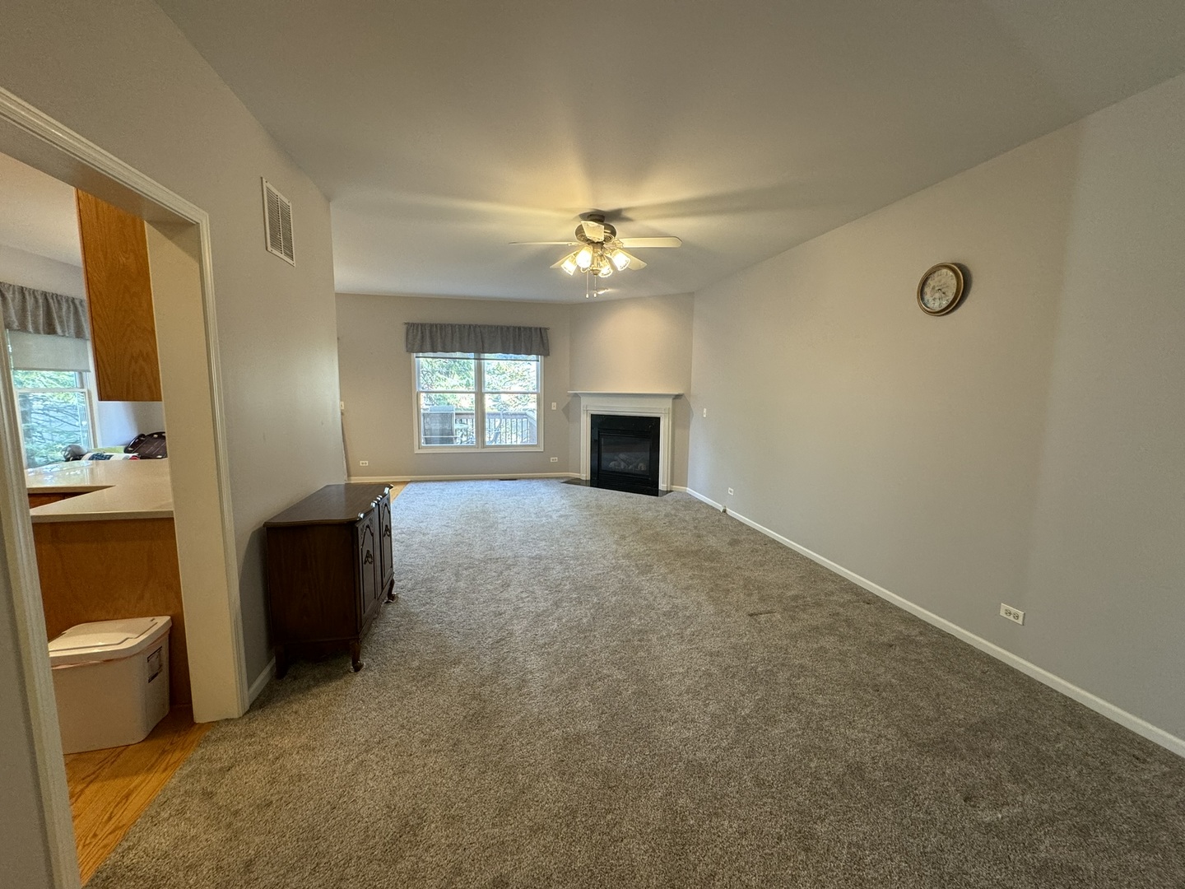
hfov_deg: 102.1
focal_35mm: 14
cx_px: 592
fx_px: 479
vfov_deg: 85.7
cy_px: 444
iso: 160
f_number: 2.2
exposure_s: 1/60
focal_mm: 2.22
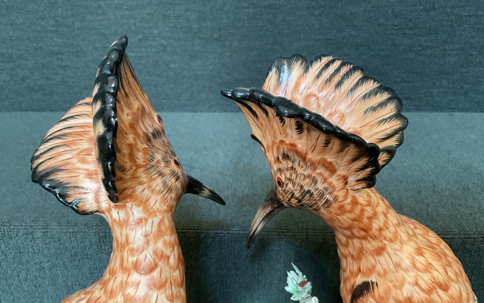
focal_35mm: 31
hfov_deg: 61.2
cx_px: 242
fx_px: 409
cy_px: 178
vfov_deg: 40.5
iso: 200
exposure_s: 1/40
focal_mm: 3
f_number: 1.8
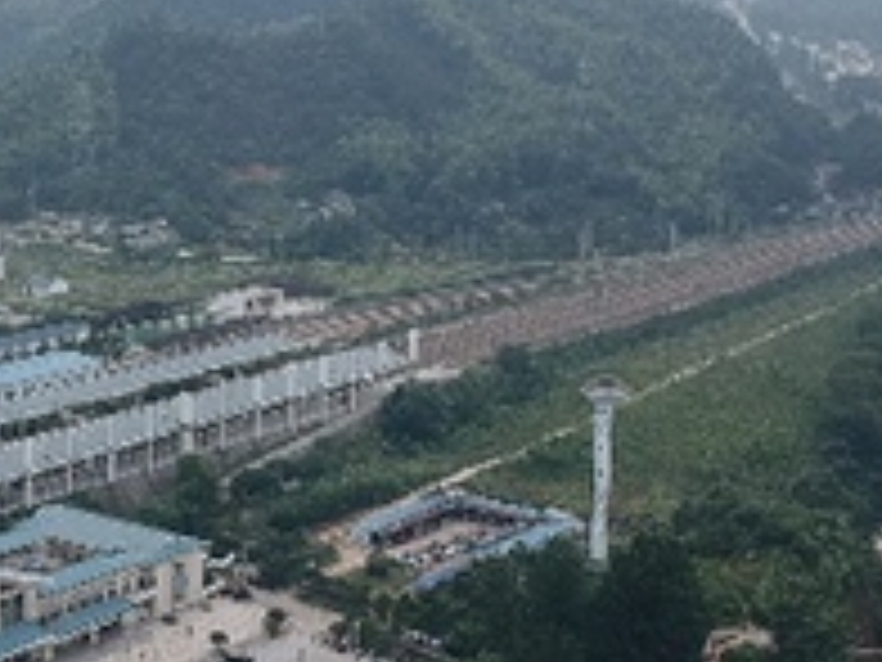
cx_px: 194
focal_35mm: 84
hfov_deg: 23.0
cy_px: 360
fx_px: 2140
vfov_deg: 17.6
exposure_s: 1/800
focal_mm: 4.49
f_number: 2.6
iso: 100
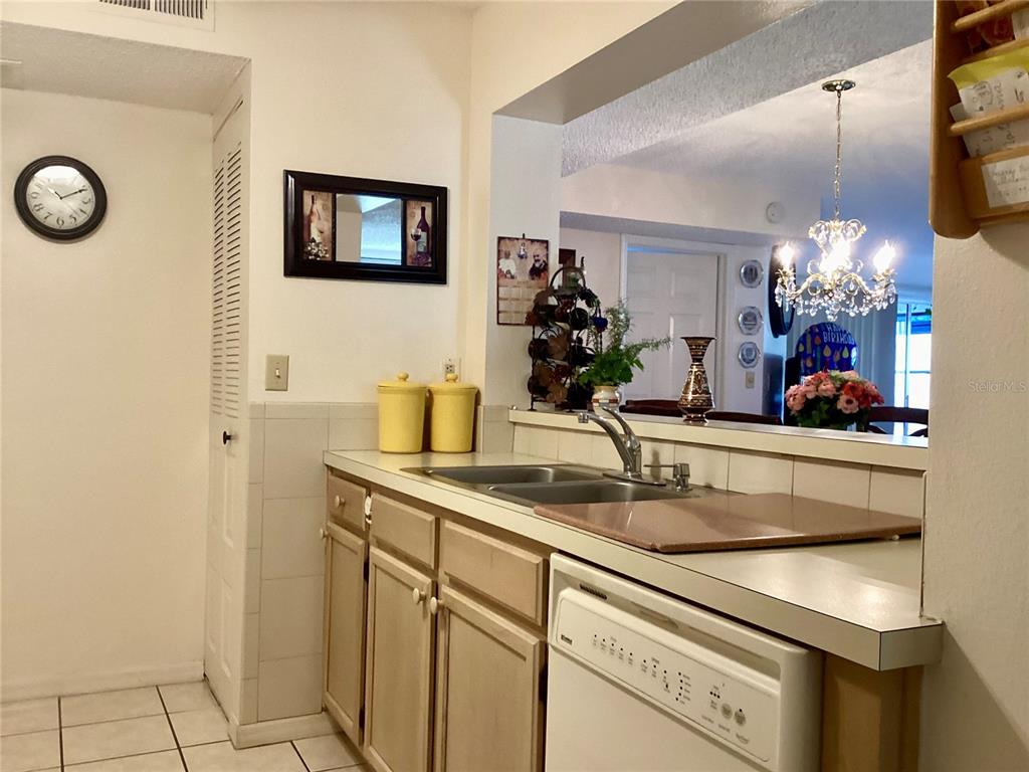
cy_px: 386
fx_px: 922
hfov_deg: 58.4
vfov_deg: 45.4
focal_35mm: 31
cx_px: 514
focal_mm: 3.3
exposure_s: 1/60
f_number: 2.4
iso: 200
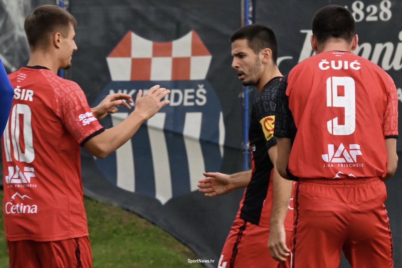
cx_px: 201
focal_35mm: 262
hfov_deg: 7.9
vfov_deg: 5.2
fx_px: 2925
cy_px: 134
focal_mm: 175
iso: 800
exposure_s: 1/250
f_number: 13
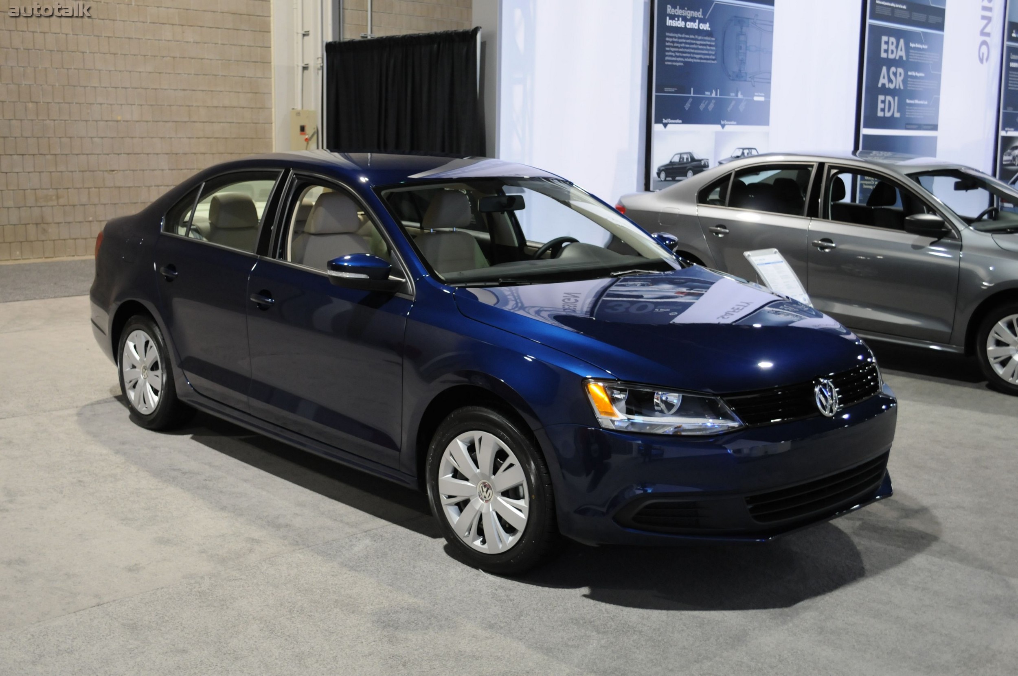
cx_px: 509
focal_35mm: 42
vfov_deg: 31.8
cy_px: 338
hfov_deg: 46.4
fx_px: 1186
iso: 800
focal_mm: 28
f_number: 4.5
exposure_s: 1/20
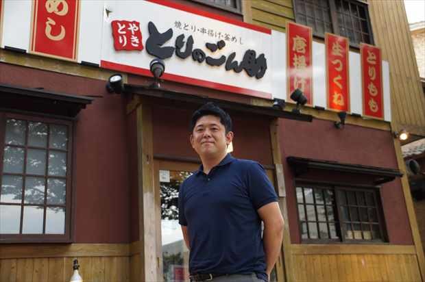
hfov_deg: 46.4
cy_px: 141
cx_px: 212
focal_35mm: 42
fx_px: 495
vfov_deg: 31.8
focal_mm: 28
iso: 125
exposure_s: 1/60
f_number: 4
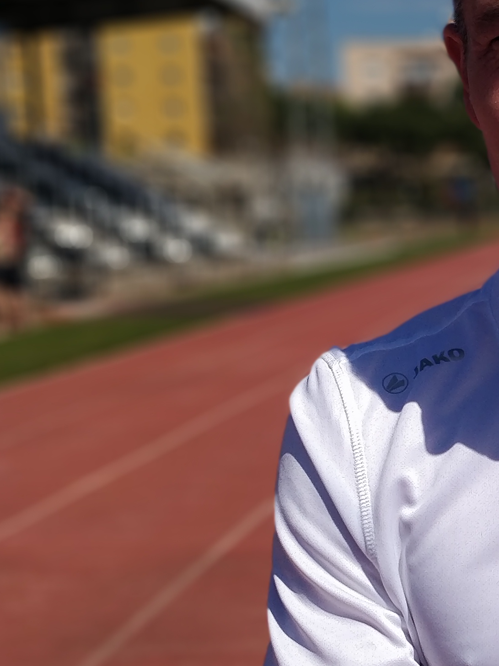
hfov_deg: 18.1
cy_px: 471
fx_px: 1461
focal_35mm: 76
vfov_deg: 25.5
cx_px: 642
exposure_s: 1/4444
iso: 125
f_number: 1.7
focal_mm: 4.1
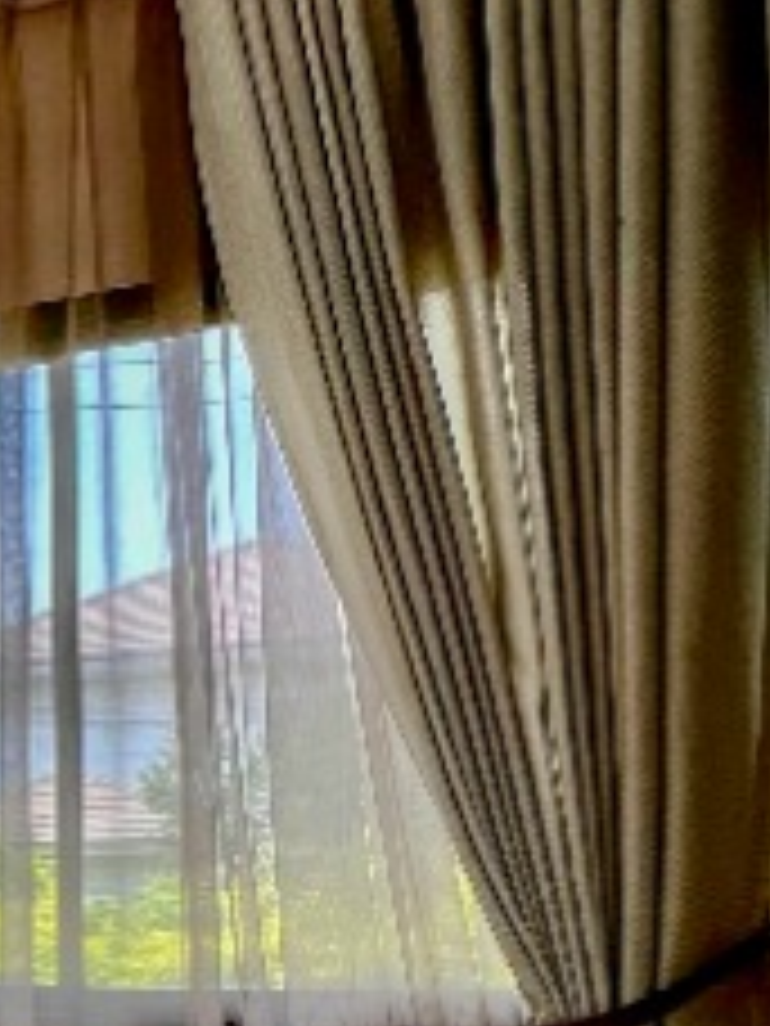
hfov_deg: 17.5
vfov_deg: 32.3
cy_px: 896
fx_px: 1691
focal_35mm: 57
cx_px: -802
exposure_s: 1/102
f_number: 1.8
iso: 32
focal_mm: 1.57
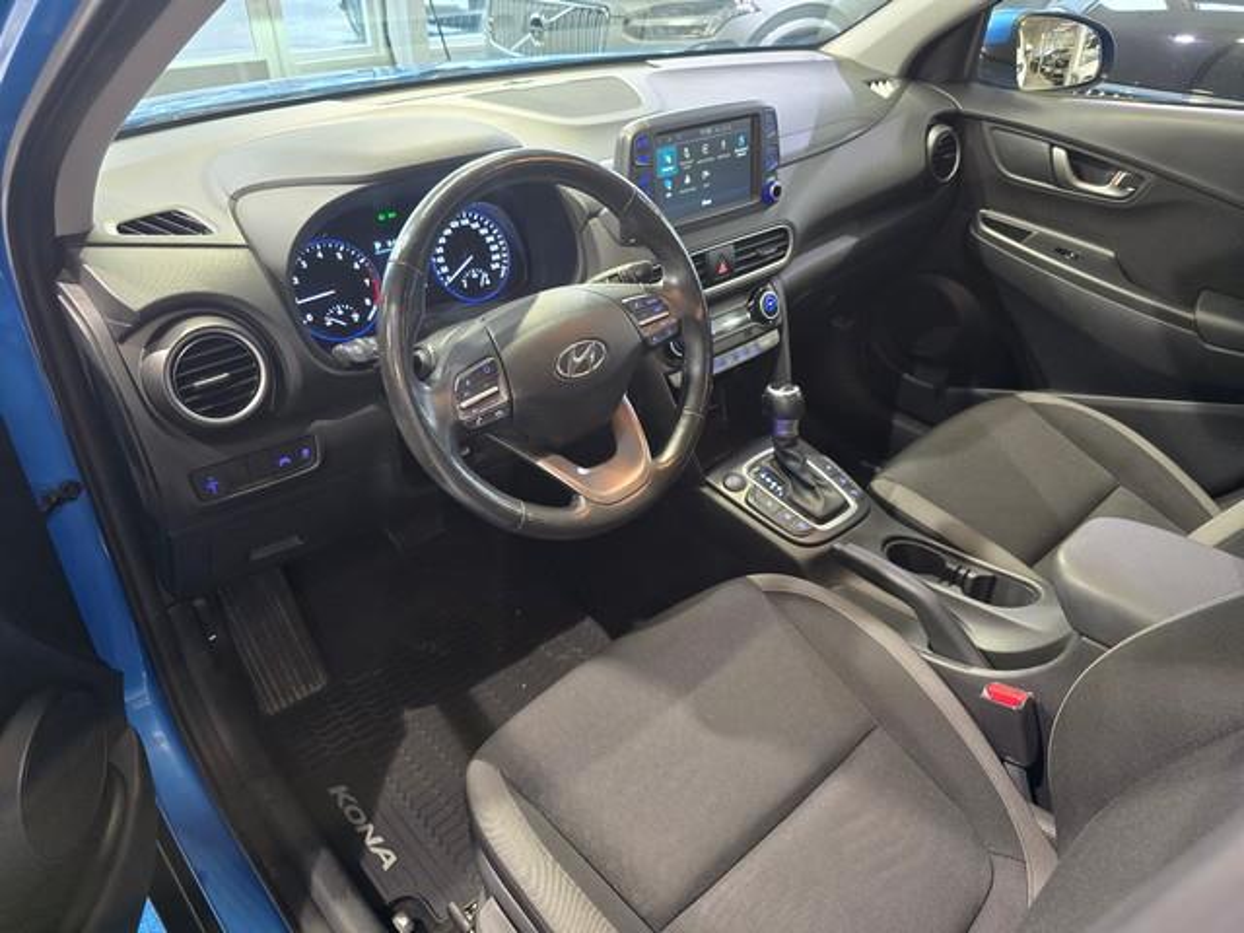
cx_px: 622
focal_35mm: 23
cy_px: 466
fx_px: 827
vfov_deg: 58.9
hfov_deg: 73.9
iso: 640
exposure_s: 1/100
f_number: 1.7
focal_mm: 6.3
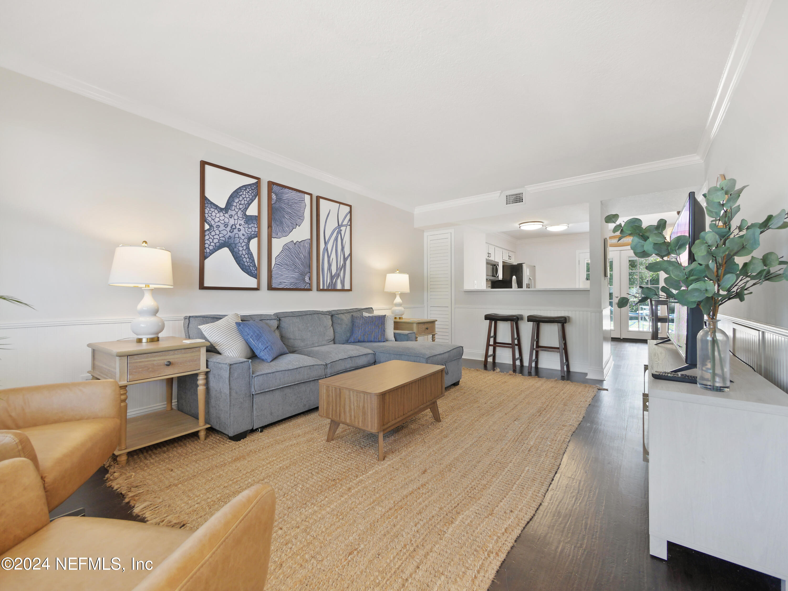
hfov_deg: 102.1
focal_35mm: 14
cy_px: 296
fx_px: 319
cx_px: 394
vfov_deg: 85.7
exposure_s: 1/13
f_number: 4
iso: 400
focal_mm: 7
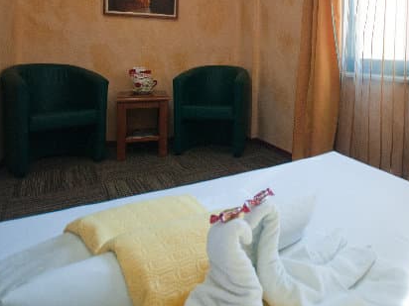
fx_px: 331
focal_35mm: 28
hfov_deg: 60.9
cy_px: 47
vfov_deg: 46.2
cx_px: 292
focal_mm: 10
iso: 1000
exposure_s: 1/60
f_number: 4
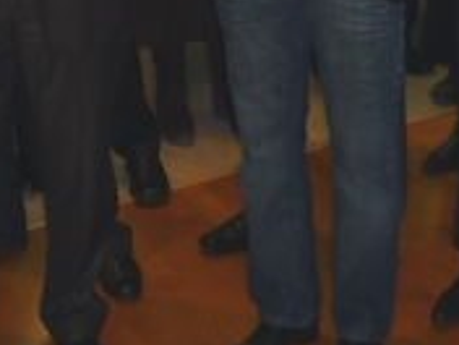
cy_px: -188
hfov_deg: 16.4
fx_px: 1591
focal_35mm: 120
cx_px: 136
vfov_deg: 11.8
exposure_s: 1/30
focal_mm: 5.5
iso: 80
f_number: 2.8
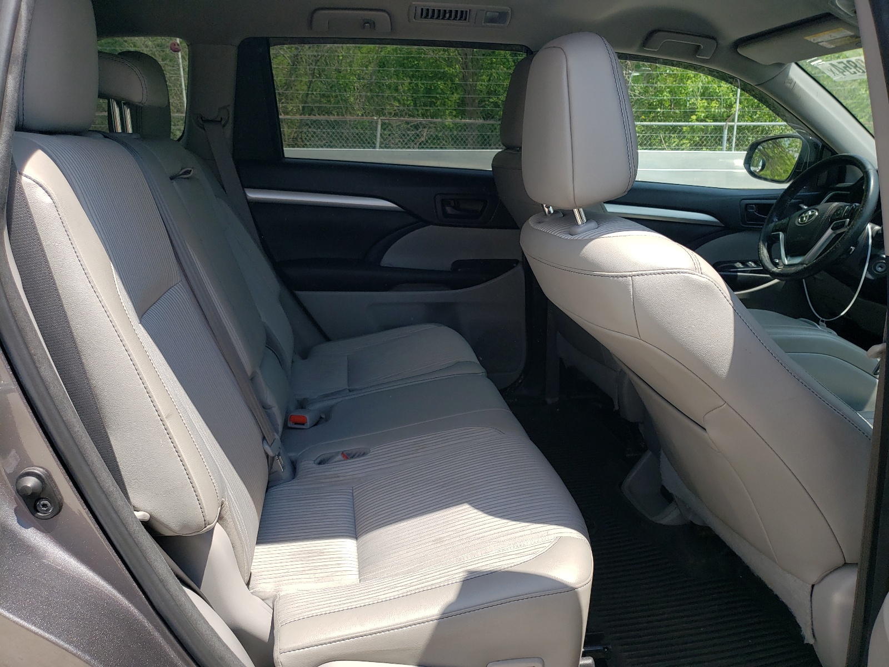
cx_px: 444
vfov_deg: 53.1
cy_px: 334
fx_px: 668
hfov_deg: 67.3
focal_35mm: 26
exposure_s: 1/1429
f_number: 1.5
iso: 50
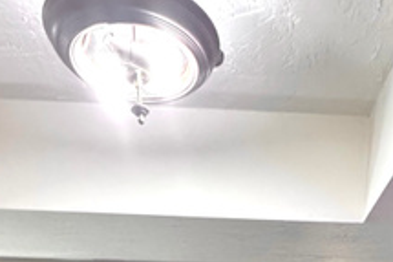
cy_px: 630
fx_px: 567
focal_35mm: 52
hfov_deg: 37.7
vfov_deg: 15.0
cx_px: 267
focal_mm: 2.22
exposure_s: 1/59
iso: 400
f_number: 2.2
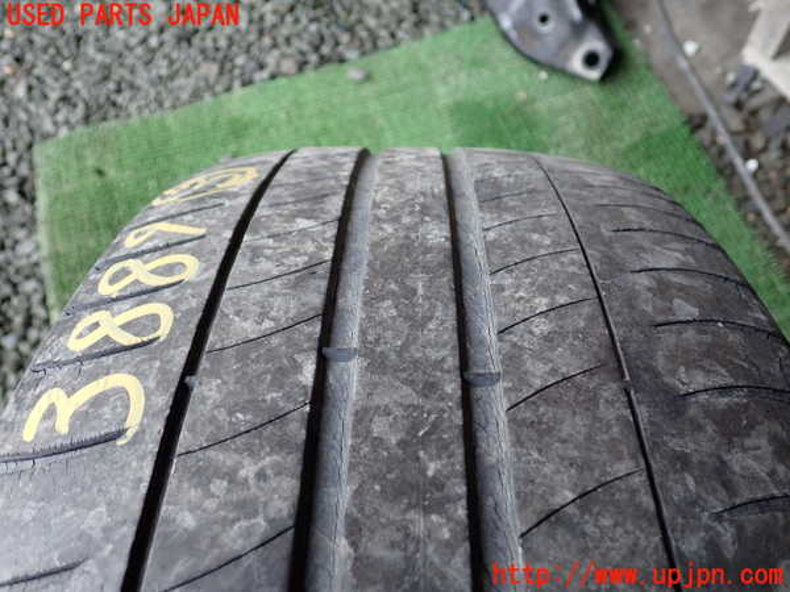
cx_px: 395
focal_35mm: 30
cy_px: 296
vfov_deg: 46.8
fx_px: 685
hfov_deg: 60.0
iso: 200
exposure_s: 1/60
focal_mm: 5.4
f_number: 2.3
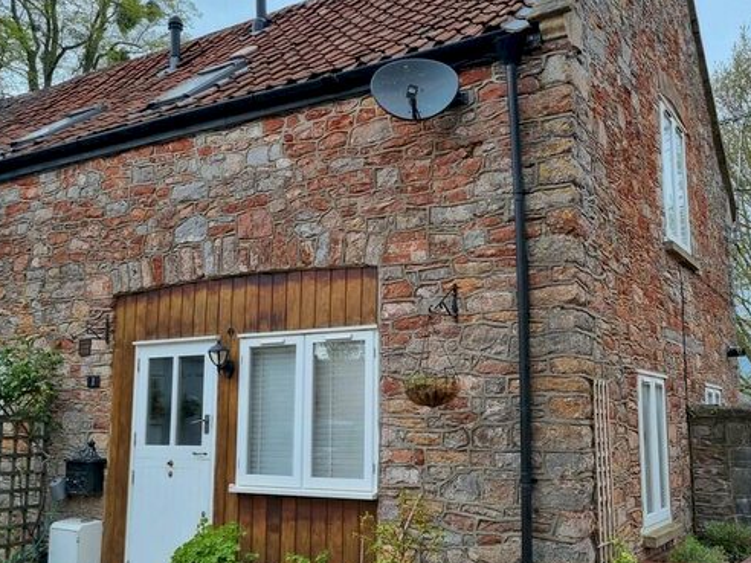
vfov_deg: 38.6
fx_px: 803
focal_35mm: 37
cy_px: 301
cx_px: 391
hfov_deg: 50.1
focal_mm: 5.4
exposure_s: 1/1336
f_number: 1.8
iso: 50
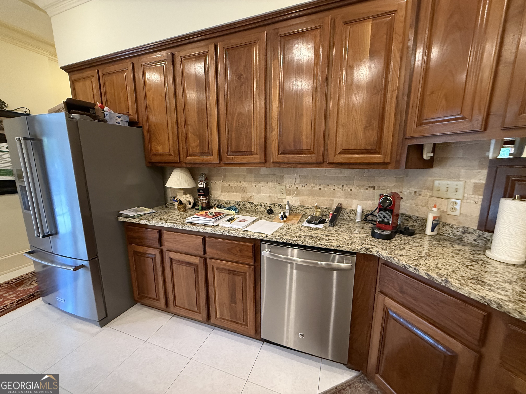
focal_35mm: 14
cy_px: 197
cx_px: 263
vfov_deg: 85.7
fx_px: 213
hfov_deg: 102.1
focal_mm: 2.22
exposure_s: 1/60
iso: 640
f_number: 2.2
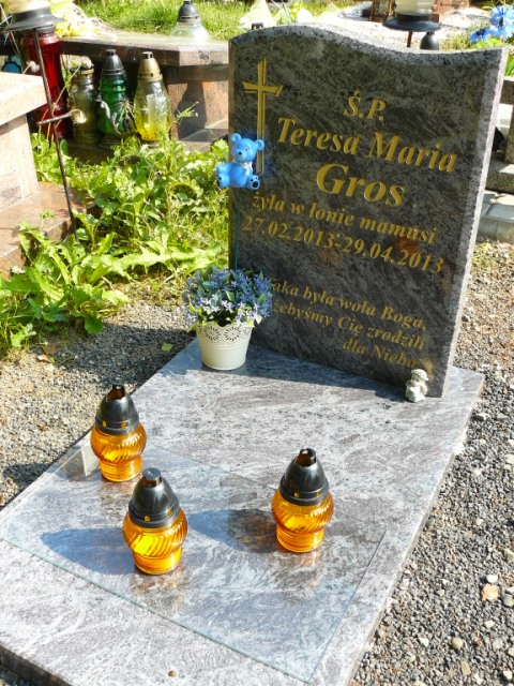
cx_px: 257
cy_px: 343
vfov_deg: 51.4
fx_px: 713
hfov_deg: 39.7
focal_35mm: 36
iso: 100
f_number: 4
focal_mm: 6
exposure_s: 1/200
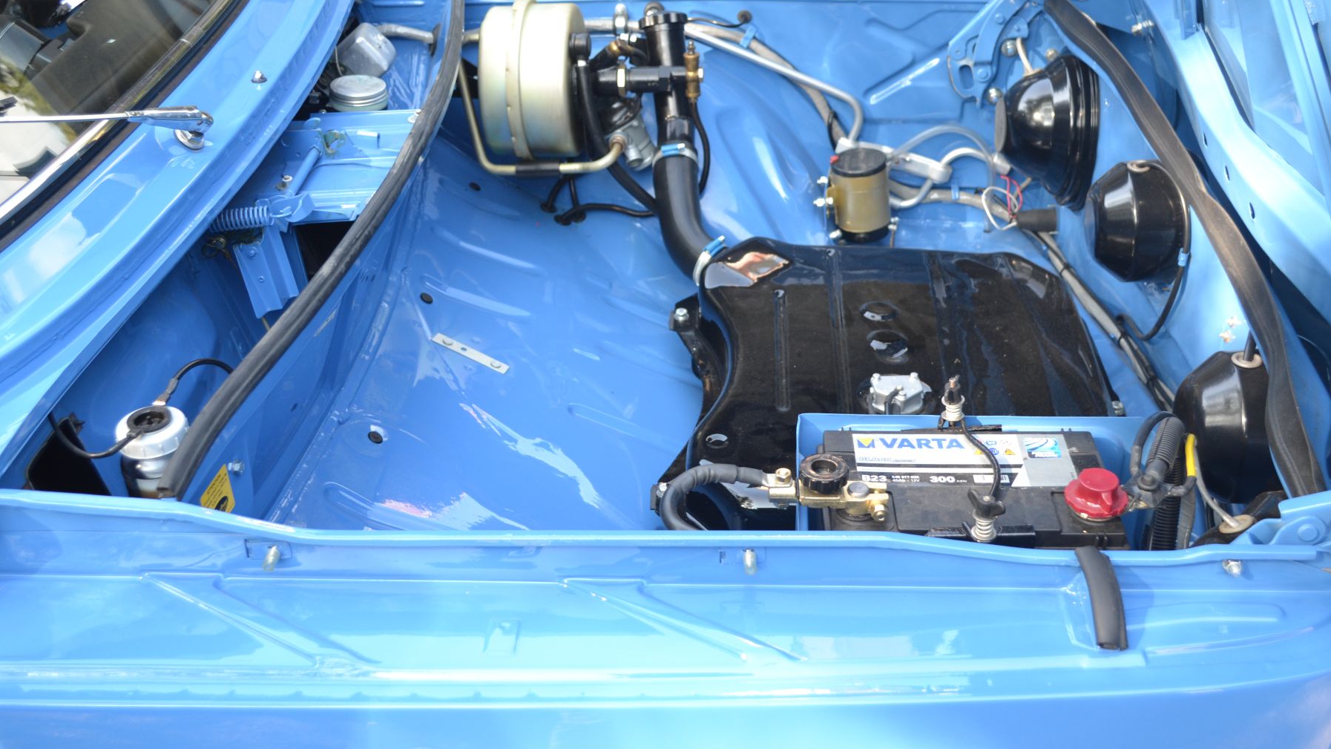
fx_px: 1447
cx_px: 667
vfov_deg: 29.0
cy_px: 310
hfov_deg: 49.4
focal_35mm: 41
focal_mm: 26
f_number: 4.5
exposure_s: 1/80
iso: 400
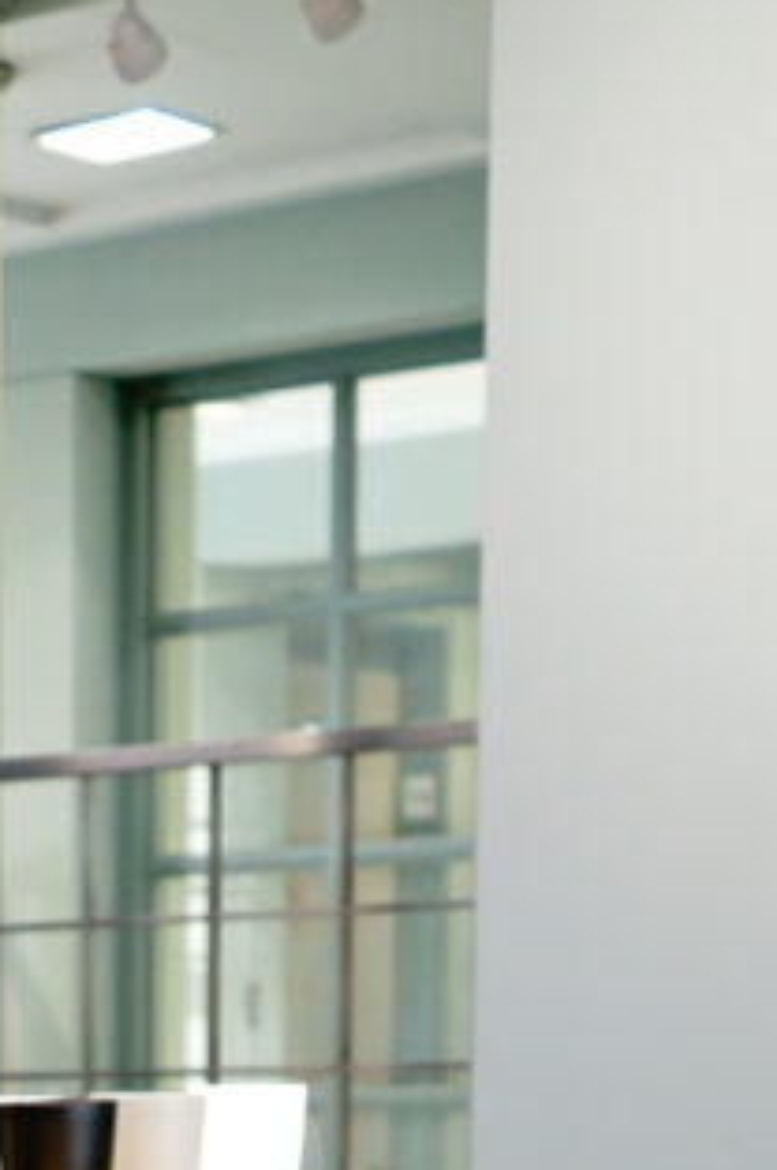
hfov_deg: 10.7
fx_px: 3926
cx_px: -560
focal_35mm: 121
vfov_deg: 15.4
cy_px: 1862
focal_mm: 28
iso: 320
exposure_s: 1/60
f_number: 3.5
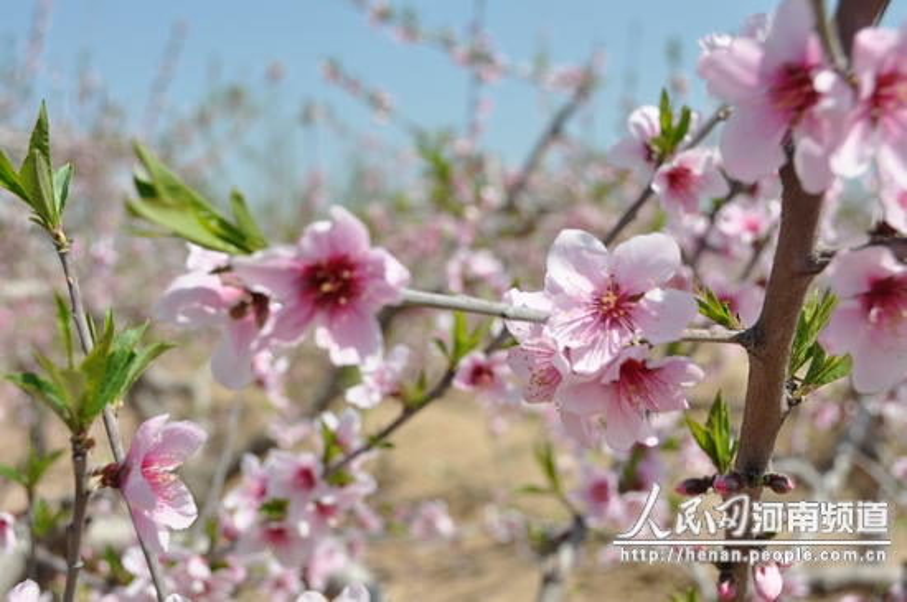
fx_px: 1283
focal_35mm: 51
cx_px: 454
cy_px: 301
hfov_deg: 38.9
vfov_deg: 26.4
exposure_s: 1/1600
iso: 400
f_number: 7.1
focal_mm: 34
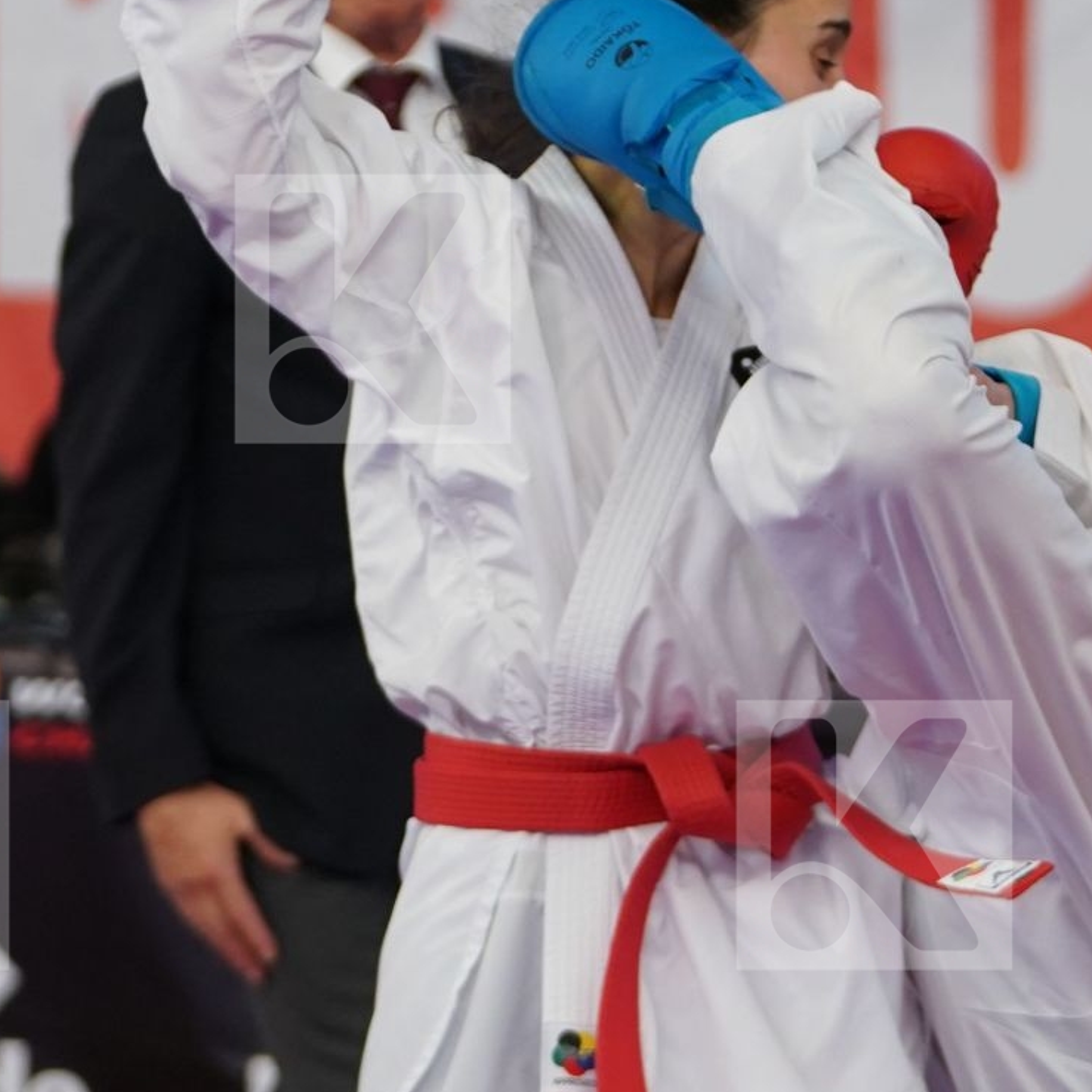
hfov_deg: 6.1
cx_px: 874
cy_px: 309
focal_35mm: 288
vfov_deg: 6.1
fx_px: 10279
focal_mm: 93
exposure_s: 1/800
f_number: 2.8
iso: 1250
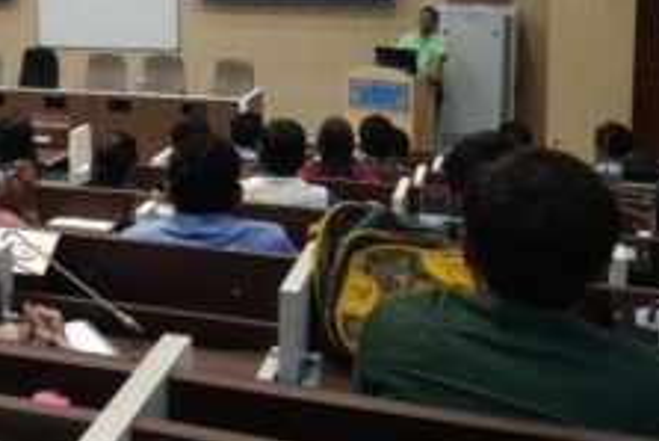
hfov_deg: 33.9
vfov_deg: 23.1
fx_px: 1044
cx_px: 121
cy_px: 33
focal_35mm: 57
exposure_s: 1/33.3
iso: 326
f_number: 2
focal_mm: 3.55
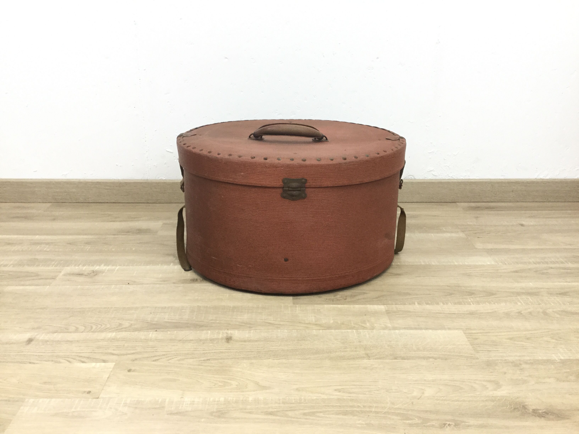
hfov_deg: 58.4
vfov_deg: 45.4
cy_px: 217
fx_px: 519
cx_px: 290
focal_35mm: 31
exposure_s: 1/33
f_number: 2.4
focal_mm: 3.3
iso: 100
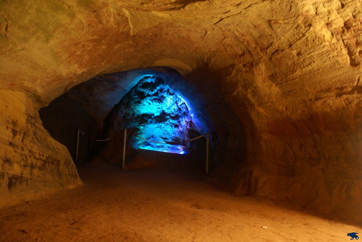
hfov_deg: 61.9
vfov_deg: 43.7
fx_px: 302
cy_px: 121
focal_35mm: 30
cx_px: 181
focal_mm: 20
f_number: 4
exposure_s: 1/3
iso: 400
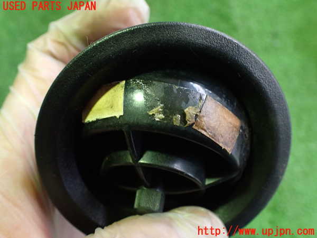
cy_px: 119
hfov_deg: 60.0
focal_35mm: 30
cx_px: 158
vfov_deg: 46.8
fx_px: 275
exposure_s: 1/30
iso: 800
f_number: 2.3
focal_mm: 5.4
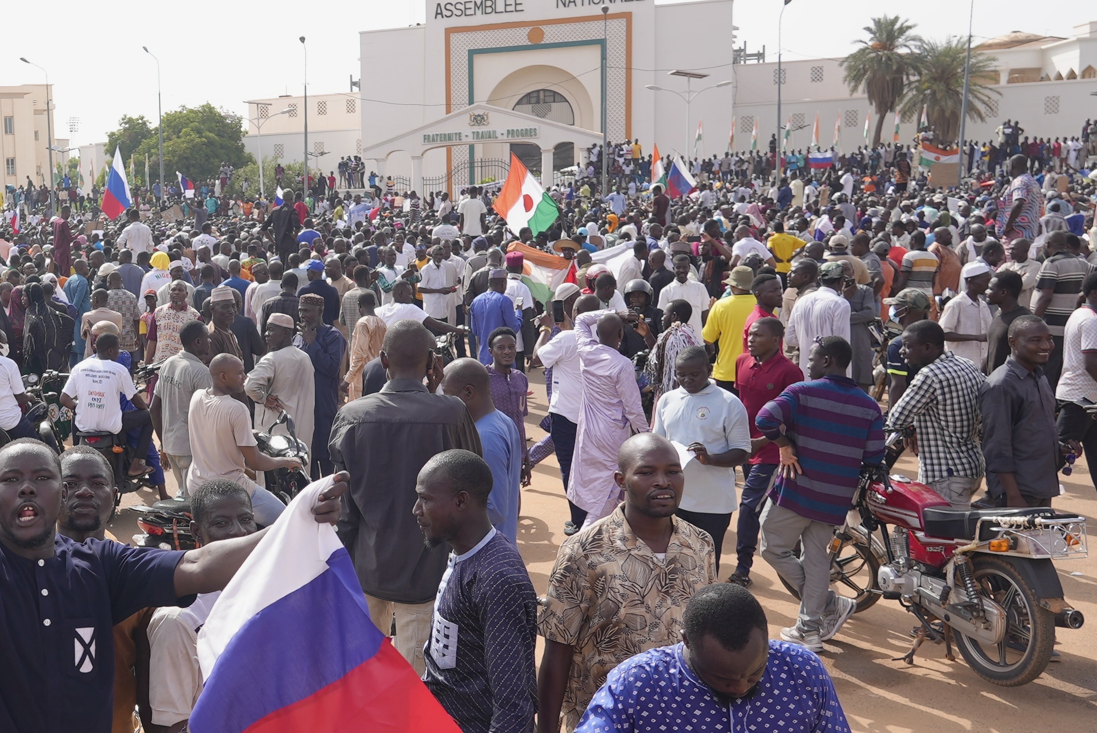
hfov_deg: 40.3
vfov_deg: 29.9
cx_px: 112
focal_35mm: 45
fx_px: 1372
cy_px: 402
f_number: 4.5
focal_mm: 24
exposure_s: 1/320
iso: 80
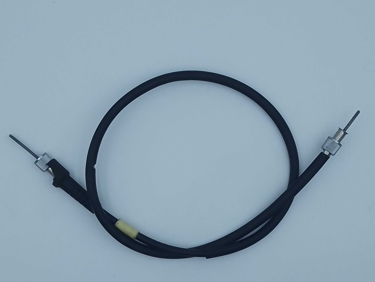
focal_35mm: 65
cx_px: 188
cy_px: 139
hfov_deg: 29.8
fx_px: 704
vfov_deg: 22.6
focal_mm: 3.69
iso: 50
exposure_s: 1/532
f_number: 1.8
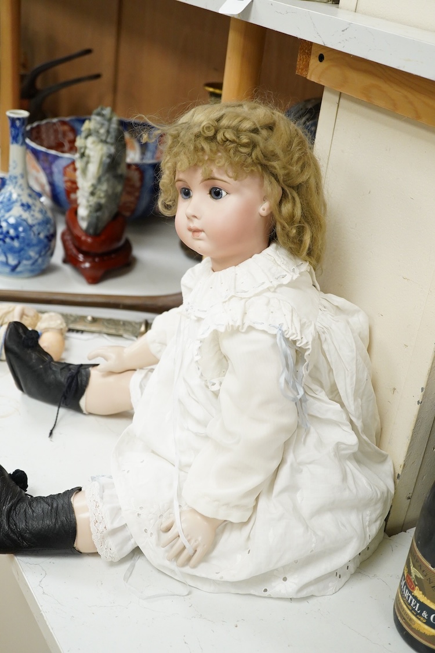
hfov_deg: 29.9
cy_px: 326
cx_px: 218
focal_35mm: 45
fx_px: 816
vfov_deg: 43.6
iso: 2000
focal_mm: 30
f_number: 3.5
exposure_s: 1/320
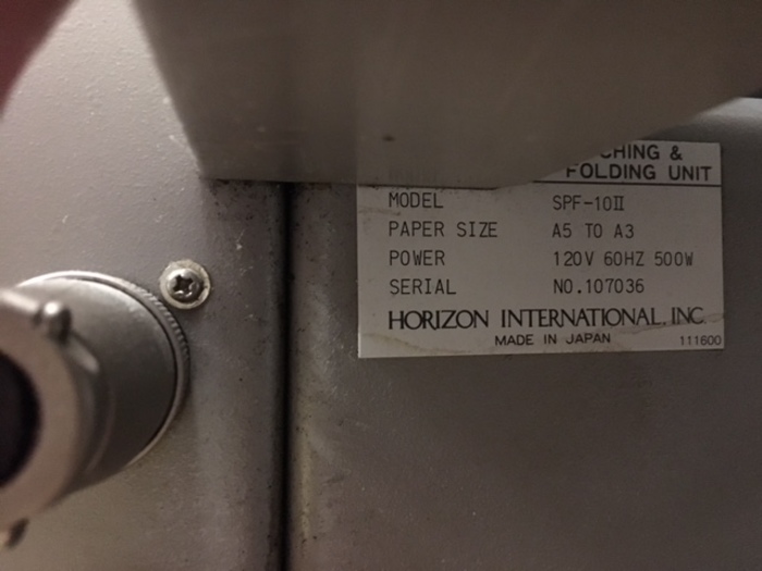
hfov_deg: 61.7
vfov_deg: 48.2
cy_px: 286
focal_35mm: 29
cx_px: 381
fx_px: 638
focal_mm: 4.15
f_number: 2.2
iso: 800
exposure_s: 1/15
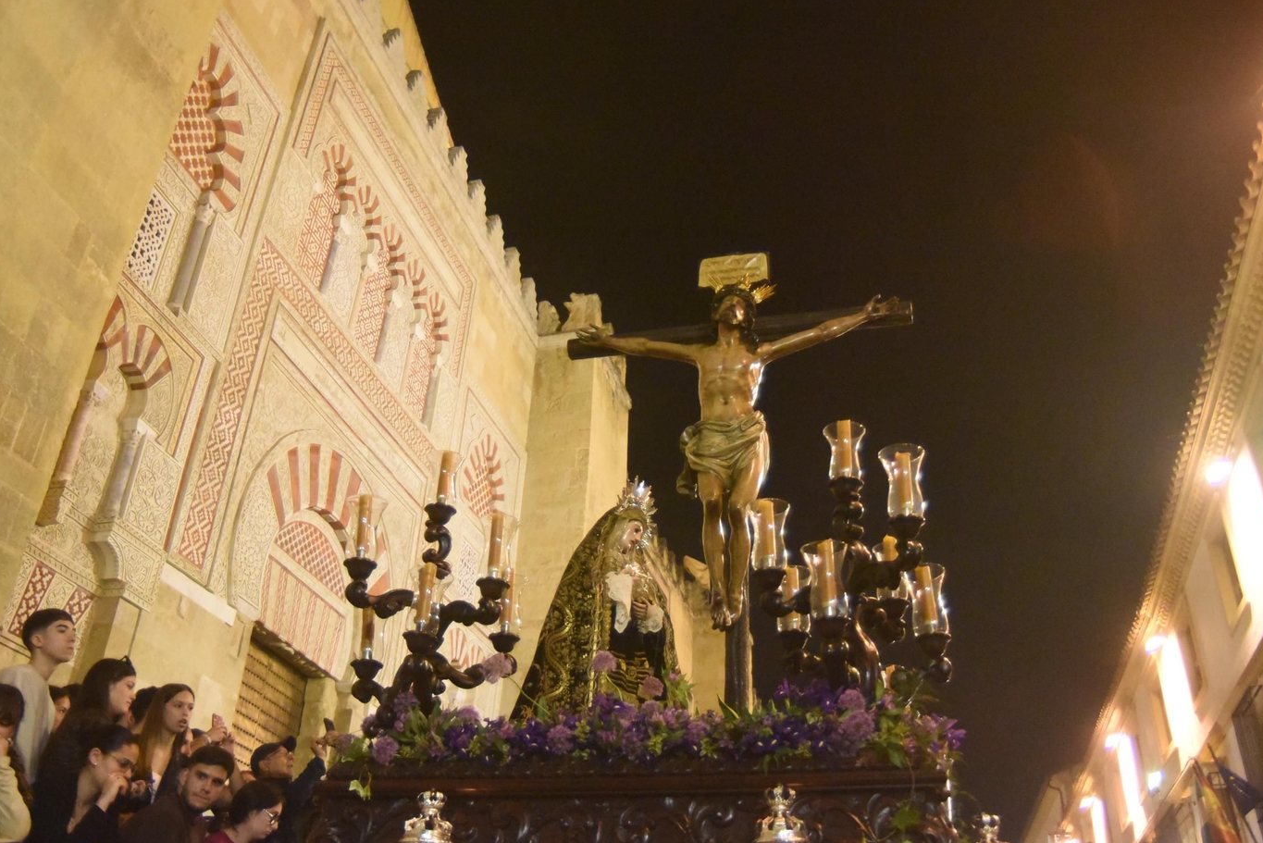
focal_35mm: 34
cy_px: 367
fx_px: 1193
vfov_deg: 38.8
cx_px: 649
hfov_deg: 55.8
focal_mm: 29
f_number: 4.5
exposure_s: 1/200
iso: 12800
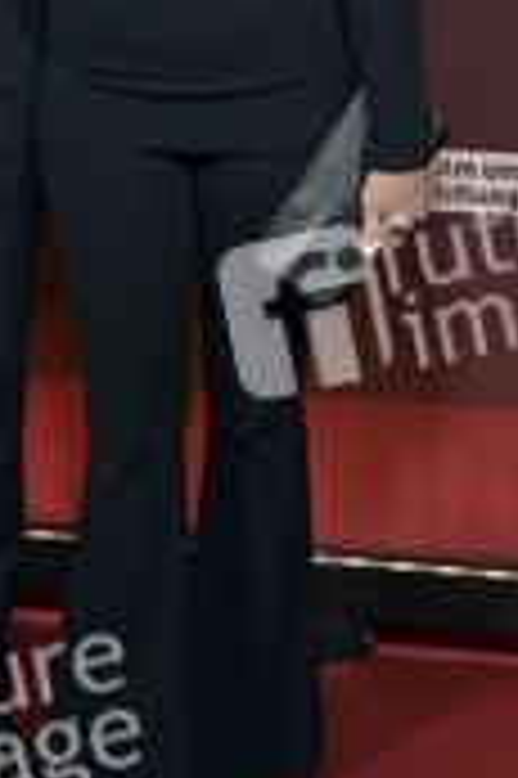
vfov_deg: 12.6
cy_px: 67
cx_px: 41
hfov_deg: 8.4
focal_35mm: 162
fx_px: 3503
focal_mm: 70
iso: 1250
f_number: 4.5
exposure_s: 1/400
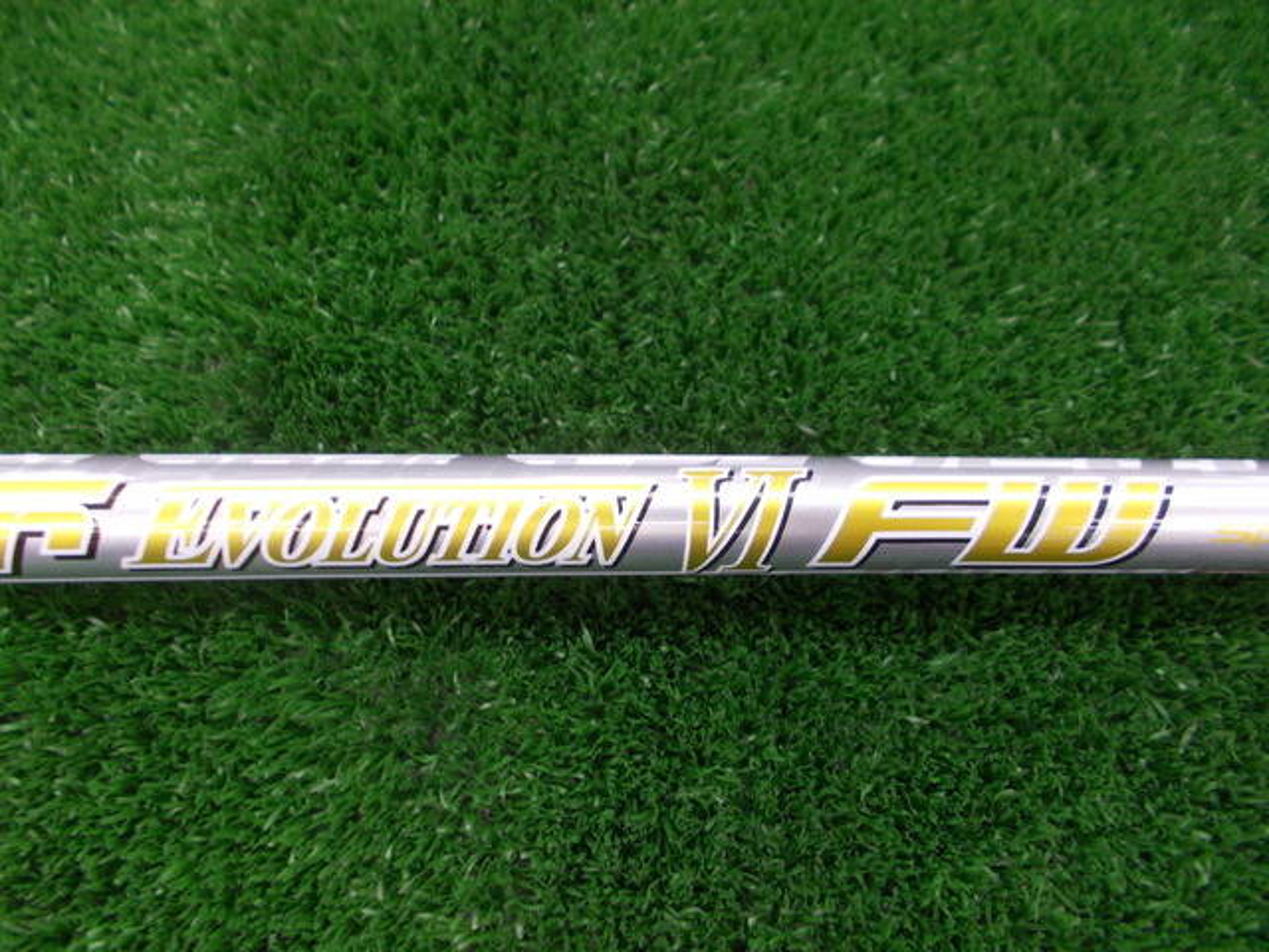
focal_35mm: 26
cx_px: 634
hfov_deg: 67.3
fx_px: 953
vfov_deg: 53.1
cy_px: 476
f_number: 3.2
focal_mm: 4.6
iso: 200
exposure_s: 1/25
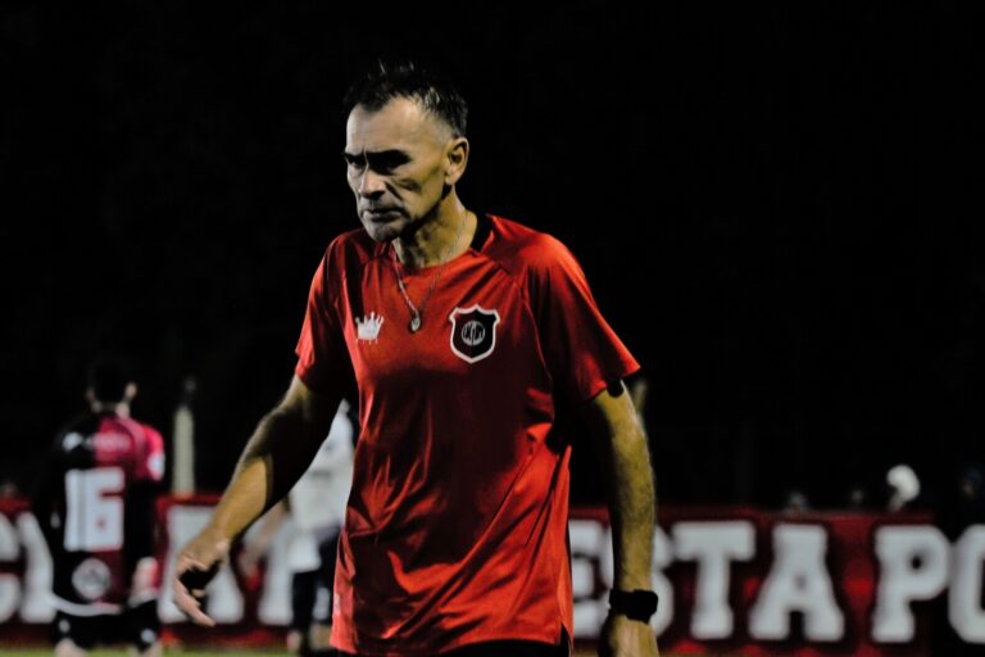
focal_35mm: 255
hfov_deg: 8.1
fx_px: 6977
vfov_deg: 5.4
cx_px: 492
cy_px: 328
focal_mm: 170
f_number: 5.6
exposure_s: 1/60
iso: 320
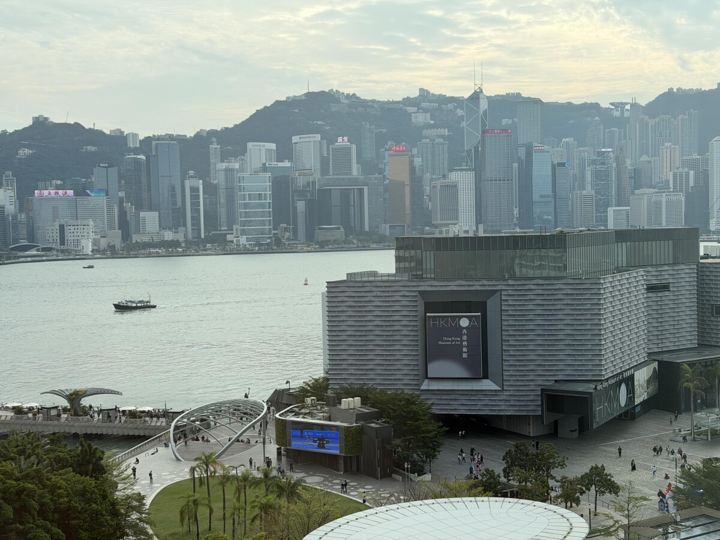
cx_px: 360
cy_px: 270
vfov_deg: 30.3
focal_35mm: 48
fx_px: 998
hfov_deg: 39.7
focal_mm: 6.76
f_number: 1.78
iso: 64
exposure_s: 1/3226
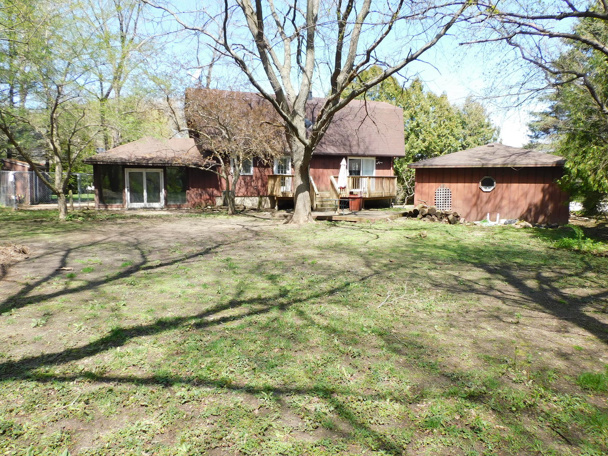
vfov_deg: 56.8
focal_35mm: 24
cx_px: 304
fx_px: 422
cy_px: 228
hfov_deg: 71.6
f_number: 3.3
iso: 125
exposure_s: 1/400
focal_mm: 4.3
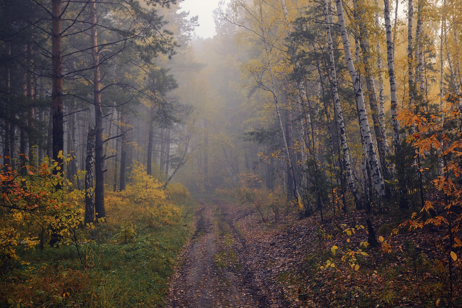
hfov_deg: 37.9
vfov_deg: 25.8
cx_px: 231
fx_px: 674
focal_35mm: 52
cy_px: 154
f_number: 4
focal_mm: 35
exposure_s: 1/125
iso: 200
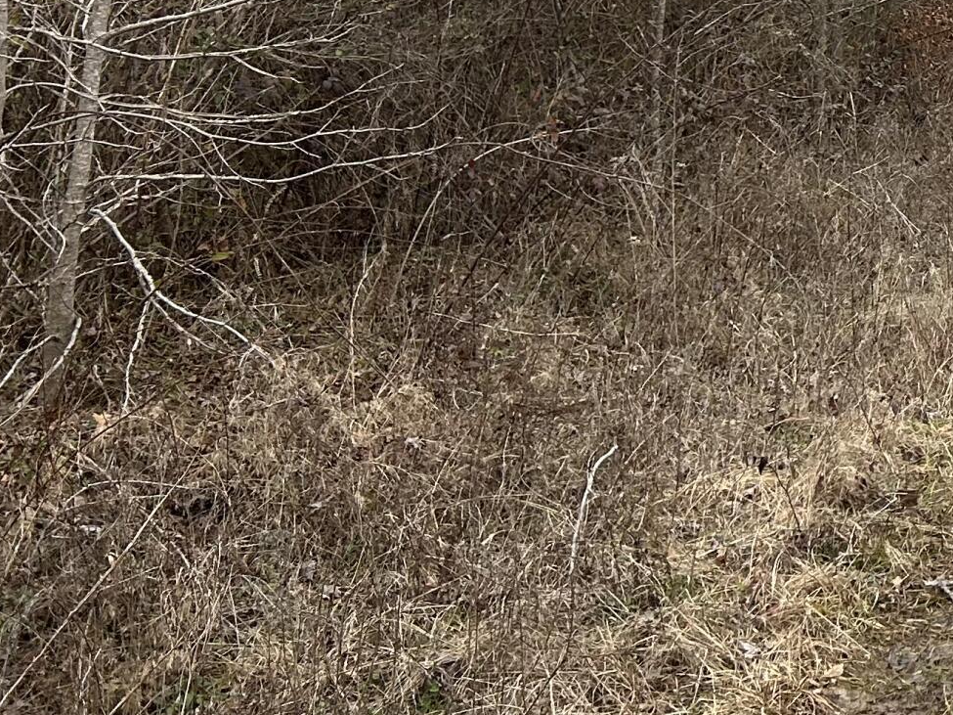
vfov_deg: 17.8
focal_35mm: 80
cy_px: -70
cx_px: 1444
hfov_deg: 20.7
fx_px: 2202
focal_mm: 5.7
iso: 50
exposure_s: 1/2045
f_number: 1.5
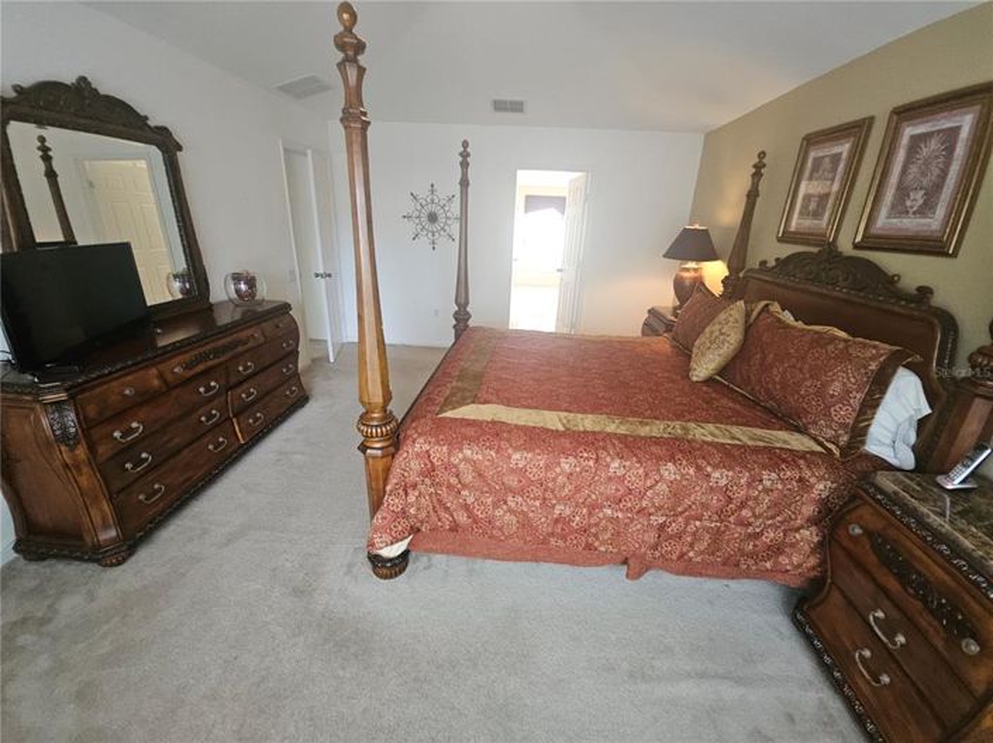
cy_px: 372
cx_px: 496
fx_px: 373
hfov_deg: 106.2
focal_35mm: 13
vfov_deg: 89.9
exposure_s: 1/60
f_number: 2.2
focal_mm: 1.7
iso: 250
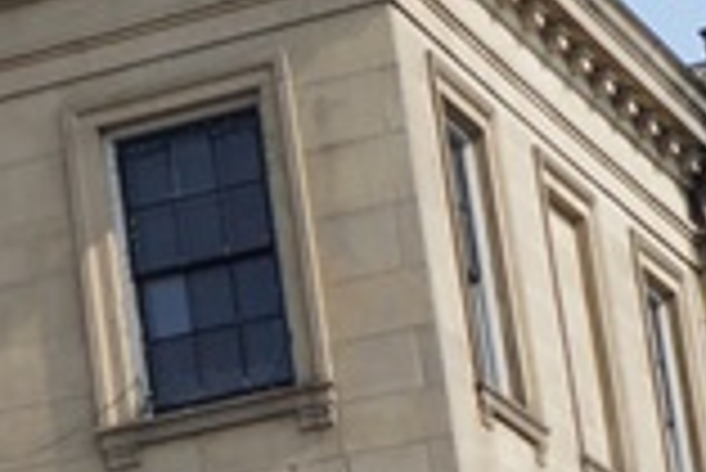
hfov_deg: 8.4
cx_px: -1264
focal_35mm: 215
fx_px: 4220
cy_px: 524
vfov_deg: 6.4
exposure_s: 1/80
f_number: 14
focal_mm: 22
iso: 100
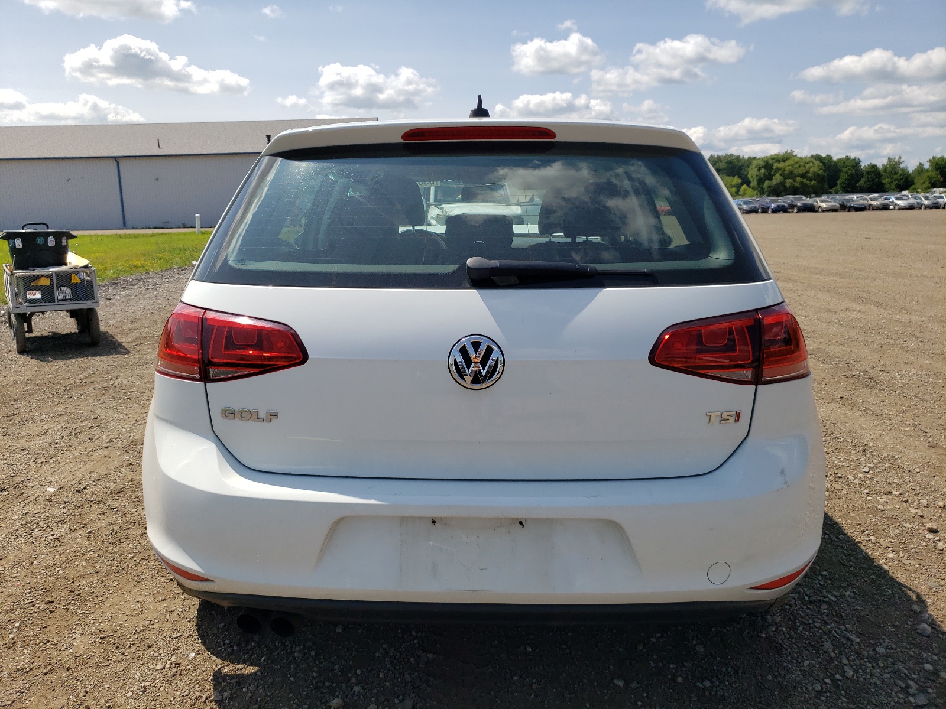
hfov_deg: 67.3
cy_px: 354
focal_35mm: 26
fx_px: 711
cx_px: 473
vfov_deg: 53.1
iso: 50
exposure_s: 1/5000
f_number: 1.5
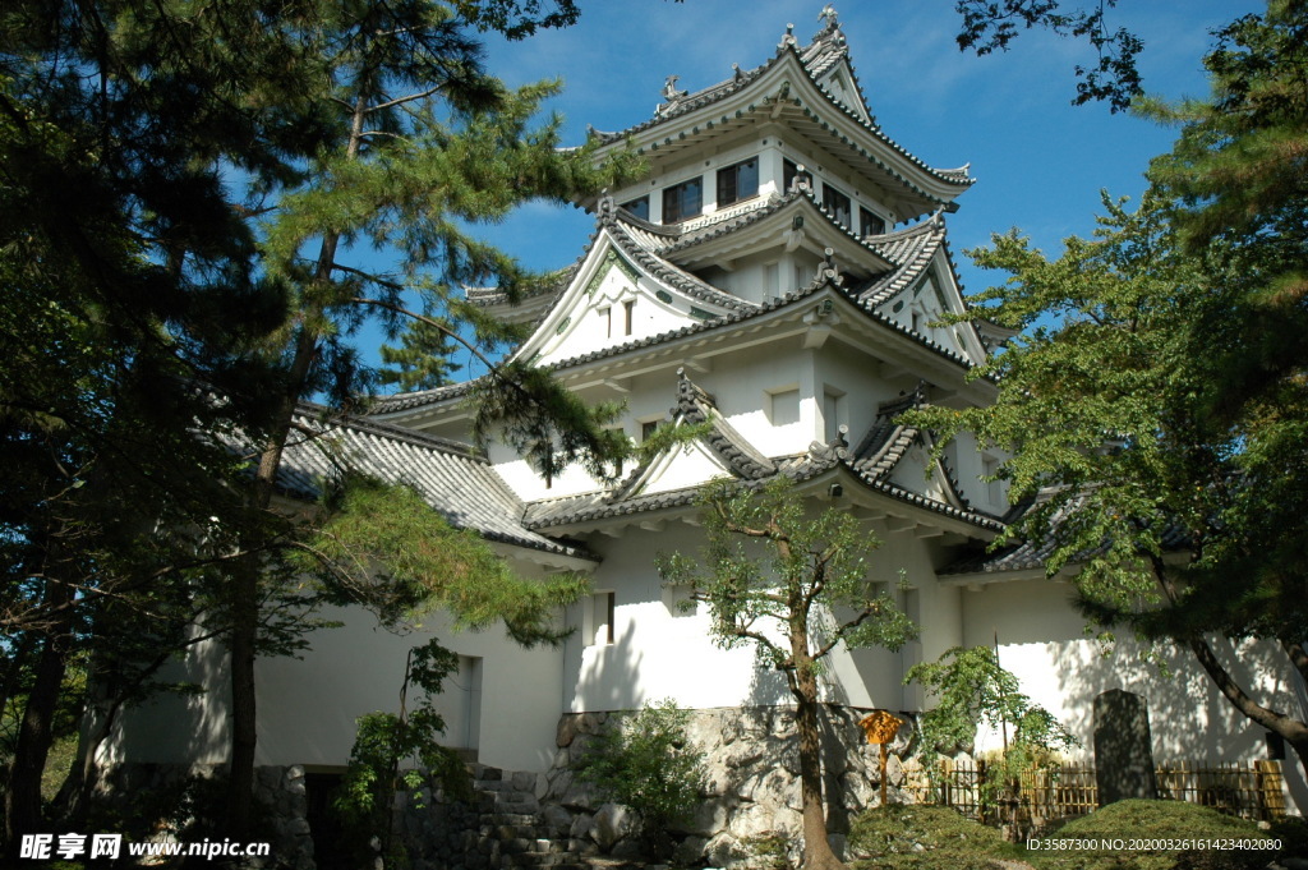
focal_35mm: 38
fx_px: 1361
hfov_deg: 51.3
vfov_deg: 35.4
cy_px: 435
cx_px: 654
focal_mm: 25
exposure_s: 1/250
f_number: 10
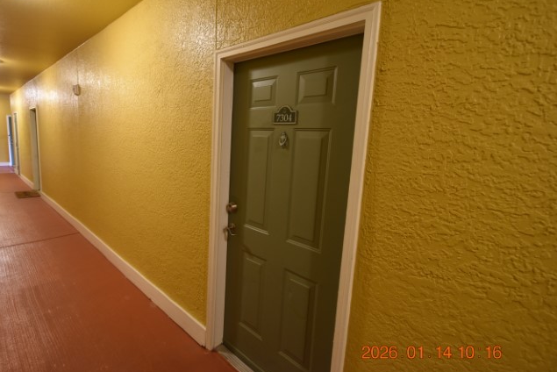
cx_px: 246
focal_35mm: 17
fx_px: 263
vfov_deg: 70.4
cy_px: 174
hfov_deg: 92.8
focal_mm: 10
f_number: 3.5
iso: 800
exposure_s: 1/10
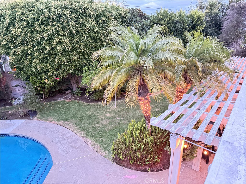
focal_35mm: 24
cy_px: 92
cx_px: 123
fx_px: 171
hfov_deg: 71.6
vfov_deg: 56.8
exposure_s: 1/20
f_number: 1.78
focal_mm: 6.76
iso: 1600
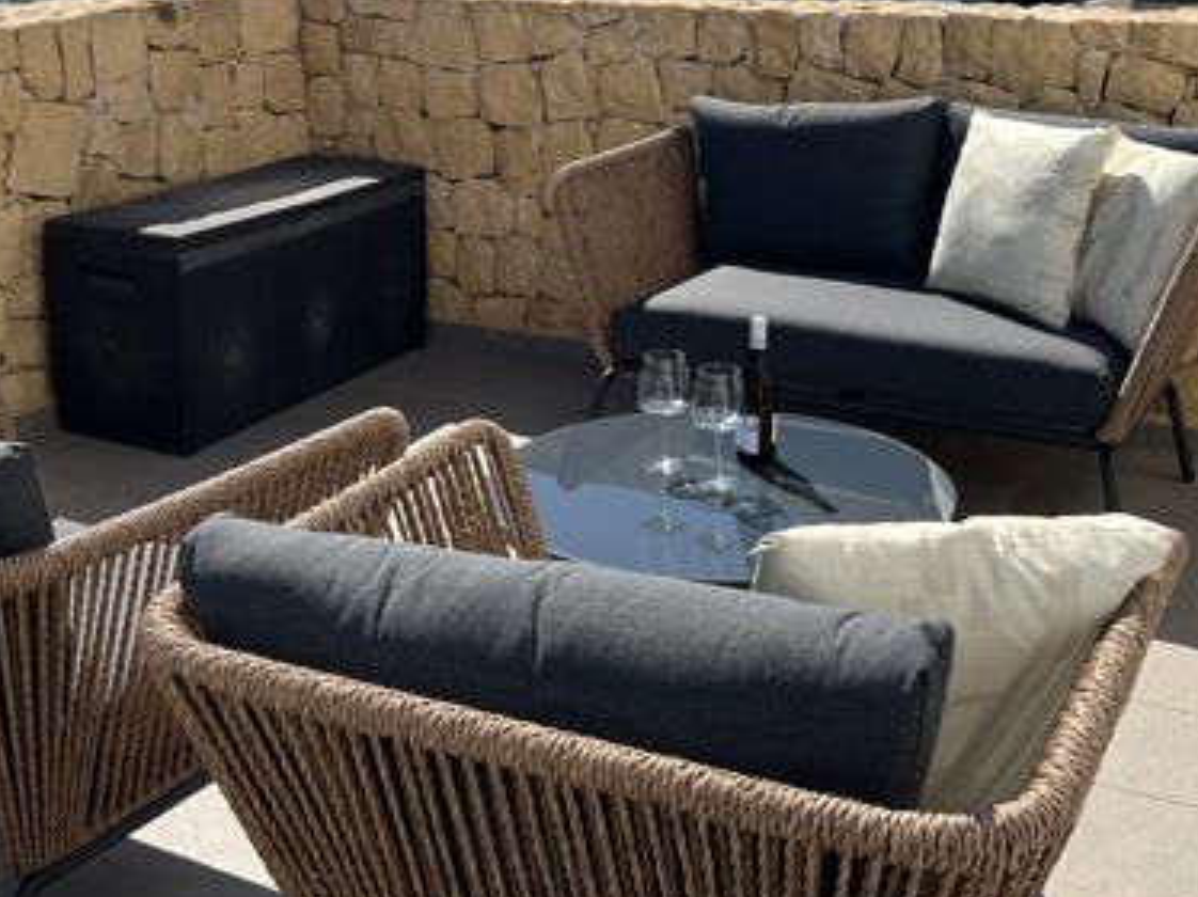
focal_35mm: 49
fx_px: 1695
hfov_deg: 38.9
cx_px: 585
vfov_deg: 29.6
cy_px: 352
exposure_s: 1/4630
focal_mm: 5.7
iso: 50
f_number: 1.5
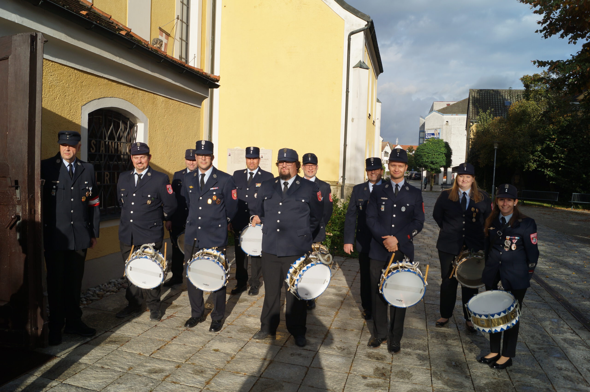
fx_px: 442
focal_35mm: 27
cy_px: 196
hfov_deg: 67.4
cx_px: 295
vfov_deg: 47.8
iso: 100
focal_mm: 18
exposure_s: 1/320
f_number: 8
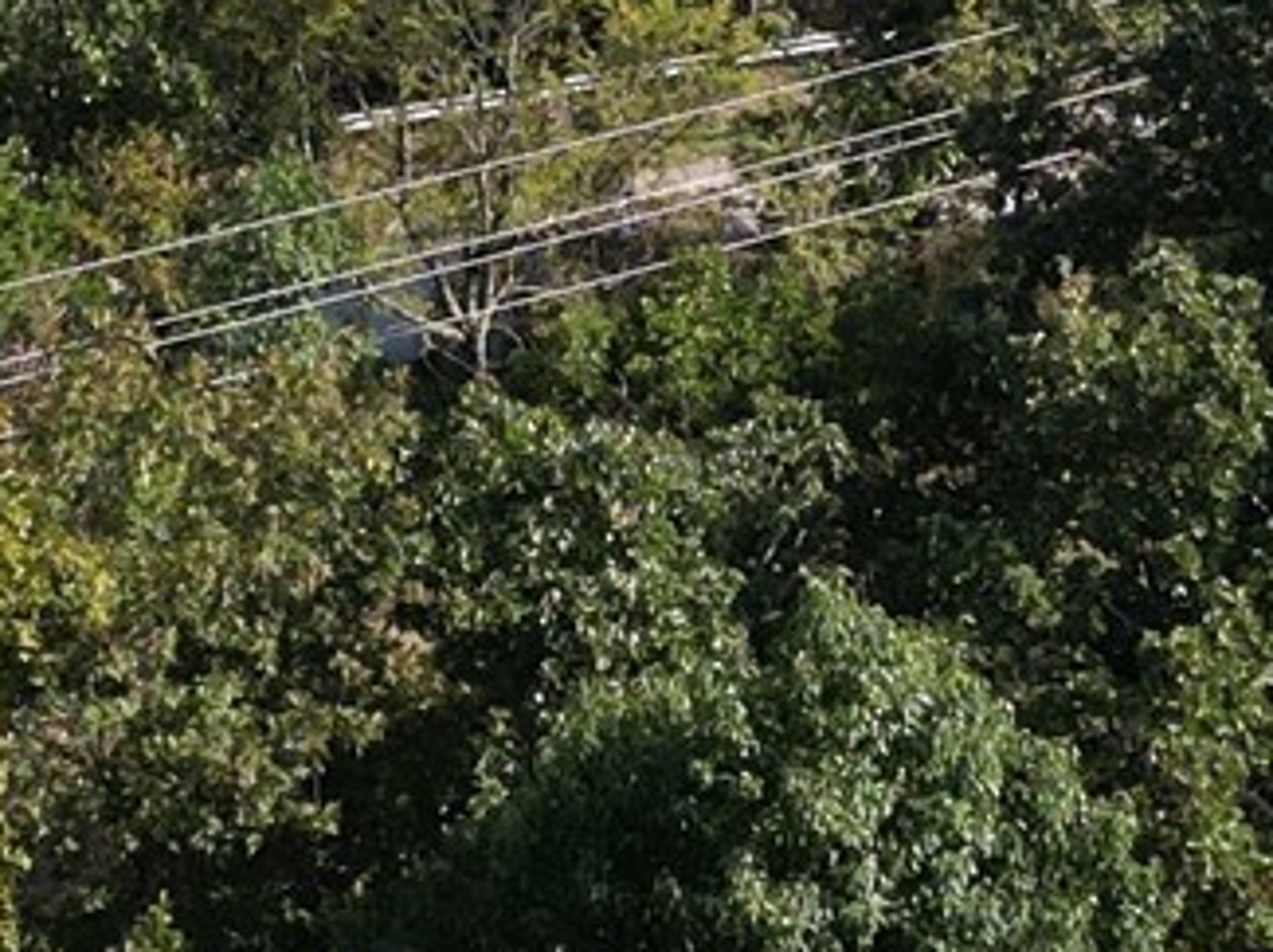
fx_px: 5216
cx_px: 368
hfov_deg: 13.9
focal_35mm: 142
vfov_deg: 10.2
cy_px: -306
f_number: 1.7
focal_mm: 6.72
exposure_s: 1/2000
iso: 110
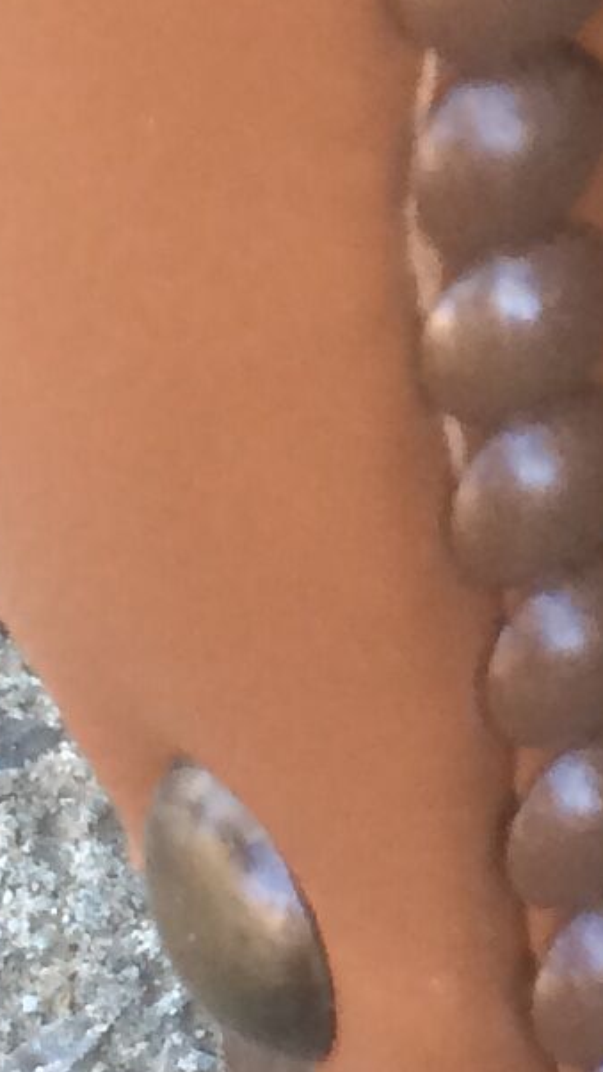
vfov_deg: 12.3
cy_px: -190
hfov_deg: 6.9
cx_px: 1097
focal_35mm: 171
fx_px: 4863
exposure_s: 1/33
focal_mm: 4.15
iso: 40
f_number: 2.2
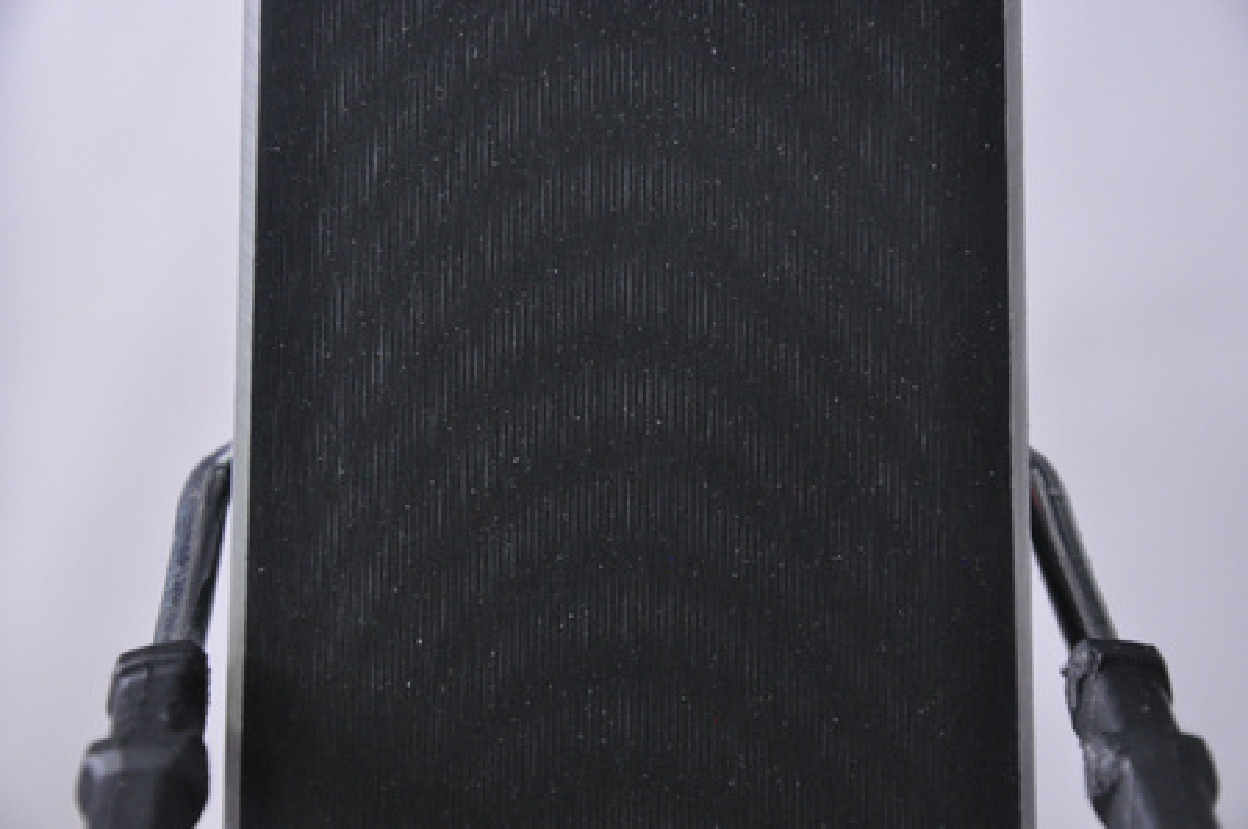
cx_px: 624
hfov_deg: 13.1
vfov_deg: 8.7
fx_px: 5454
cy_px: 414
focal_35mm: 158
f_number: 8
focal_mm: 105
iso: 3200
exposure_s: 1/125
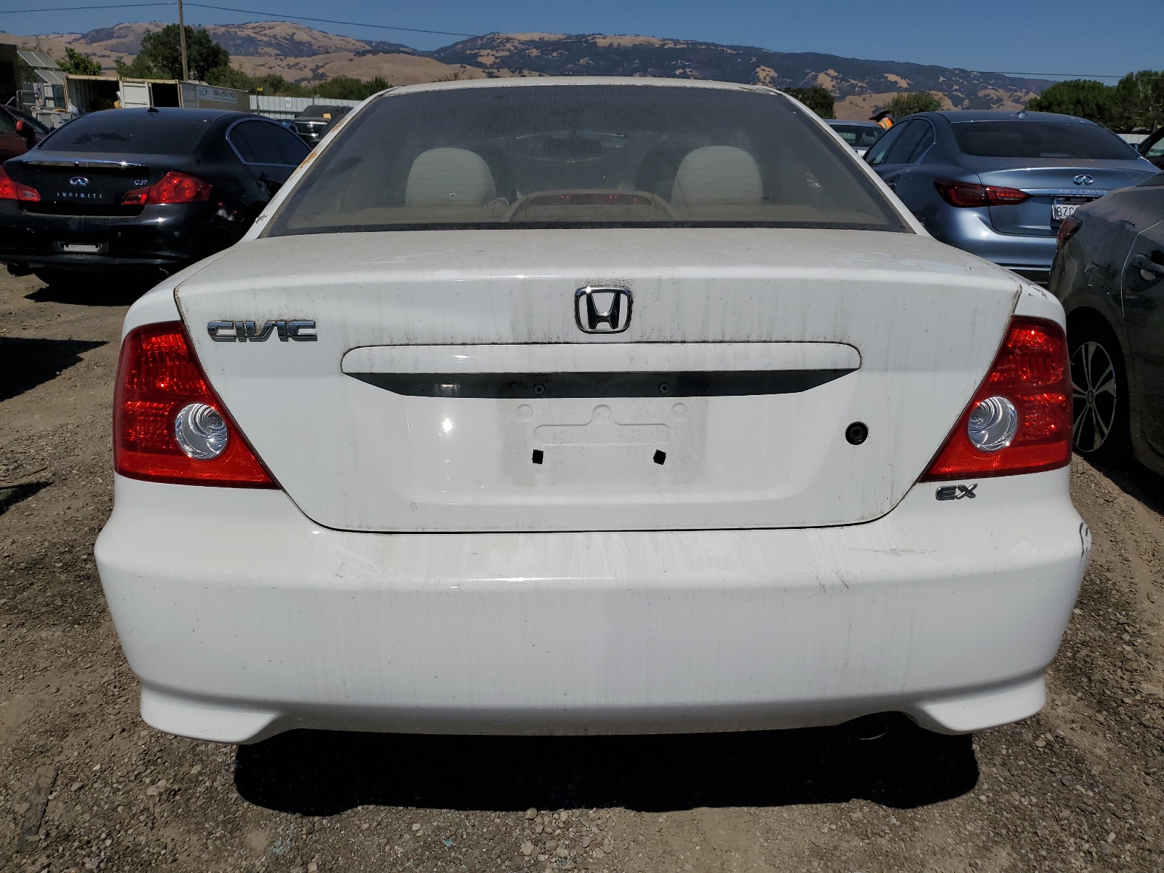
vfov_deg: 53.1
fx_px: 874
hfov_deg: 67.3
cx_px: 582
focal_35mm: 26
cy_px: 436
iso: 52
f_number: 1.5
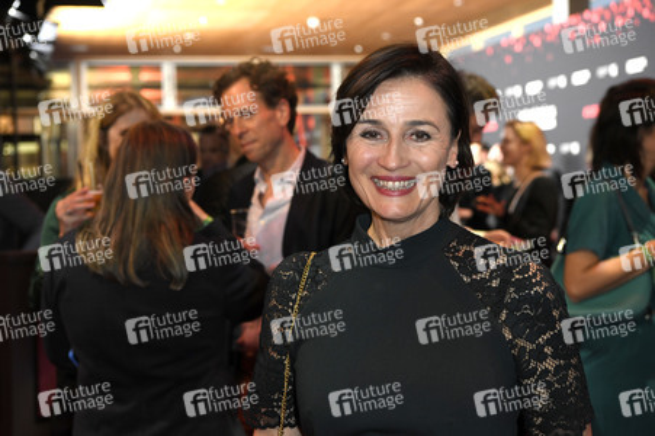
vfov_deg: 23.3
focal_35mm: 58
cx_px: 328
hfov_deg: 34.5
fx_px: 1054
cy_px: 218
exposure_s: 1/60
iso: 2000
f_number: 5
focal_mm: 58
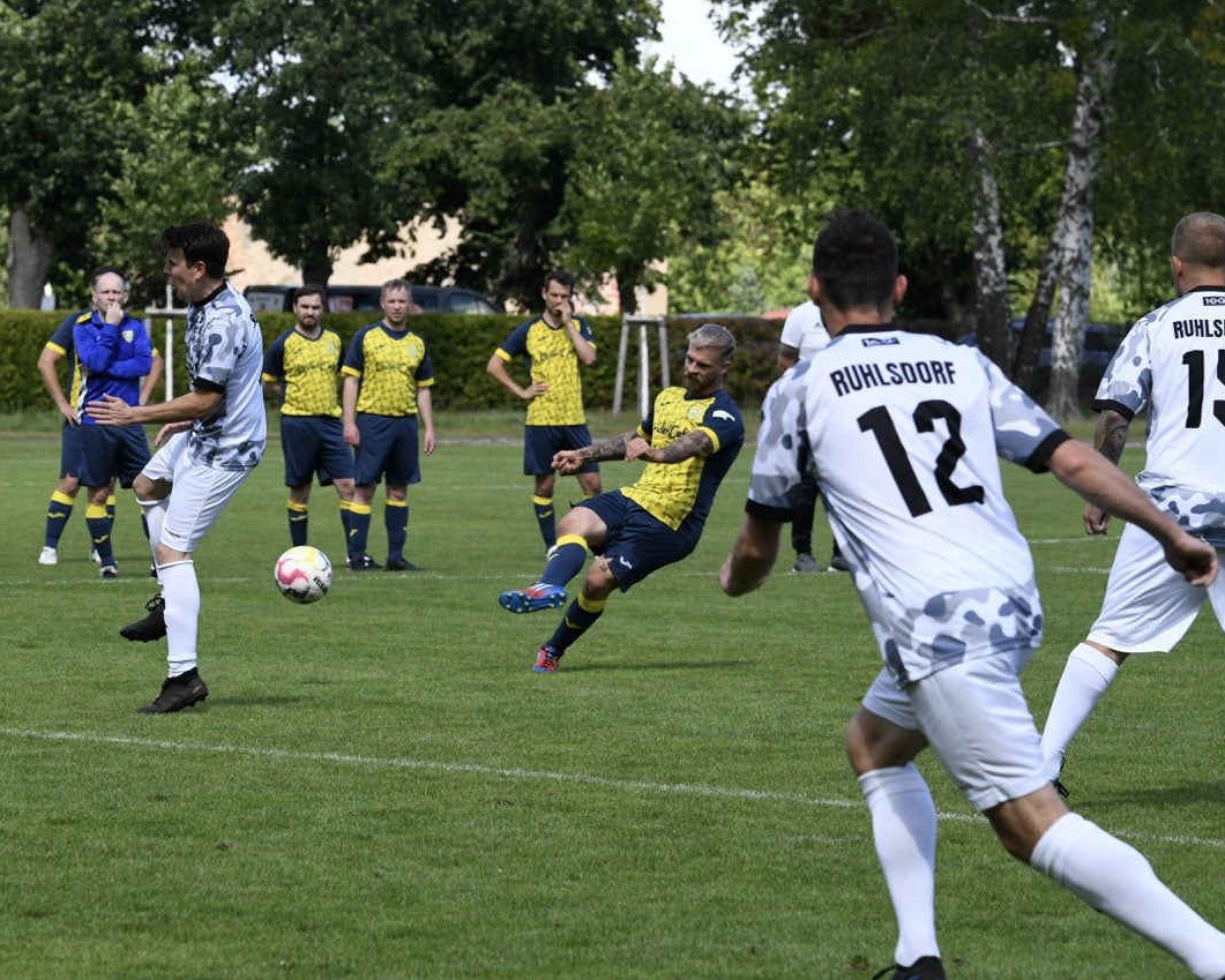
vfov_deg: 6.2
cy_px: 490
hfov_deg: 7.8
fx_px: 9028
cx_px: 664
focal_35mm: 249
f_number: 11
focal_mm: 220
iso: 2000
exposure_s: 1/1600
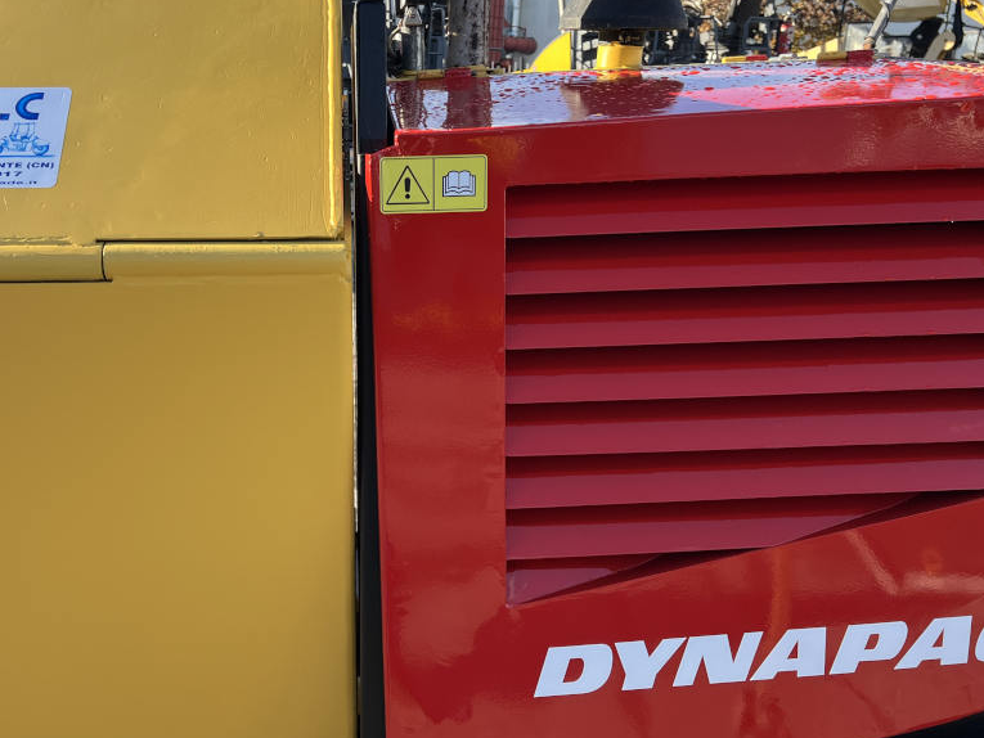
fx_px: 967
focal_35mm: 34
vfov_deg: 41.7
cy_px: 323
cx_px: 365
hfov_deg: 53.3
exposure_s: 1/932
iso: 50
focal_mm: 5.7
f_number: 1.5
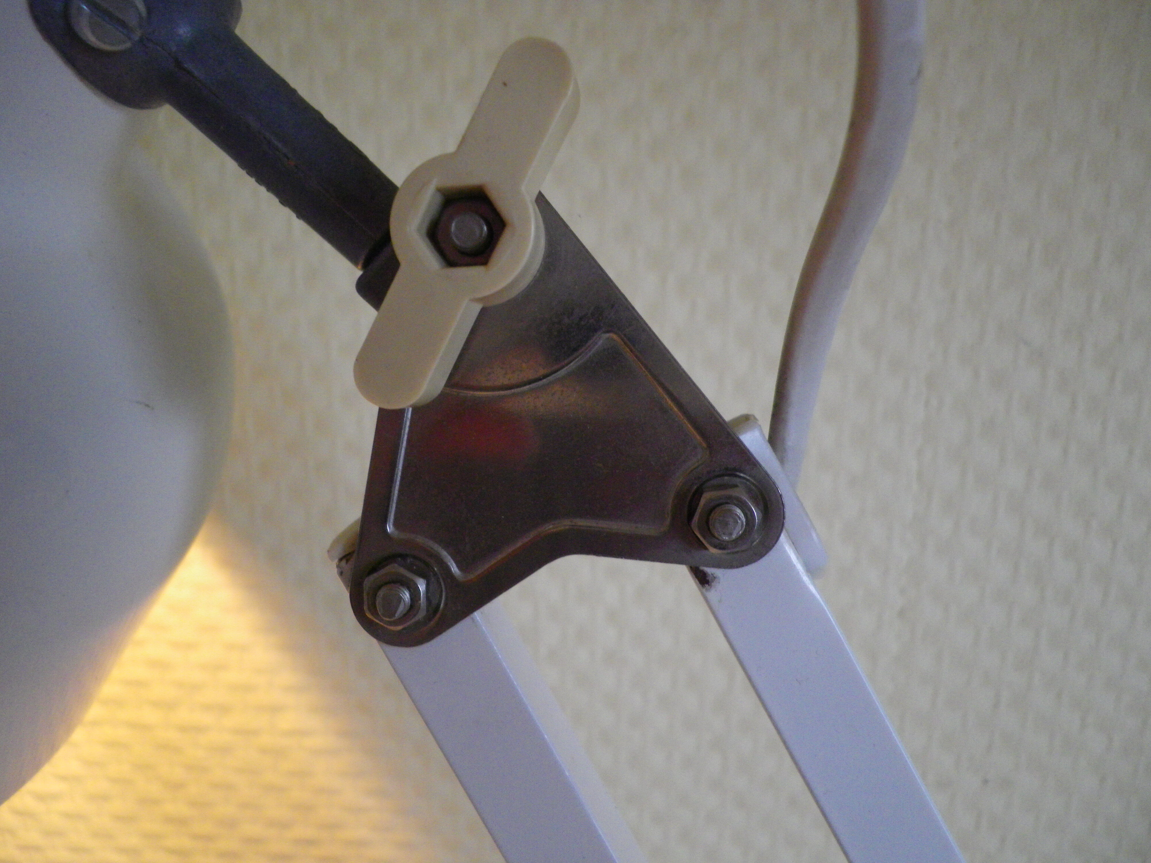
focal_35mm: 28
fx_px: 931
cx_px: 576
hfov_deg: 63.4
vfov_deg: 49.7
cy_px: 432
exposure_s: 1/60
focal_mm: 4.9
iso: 320
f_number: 2.6
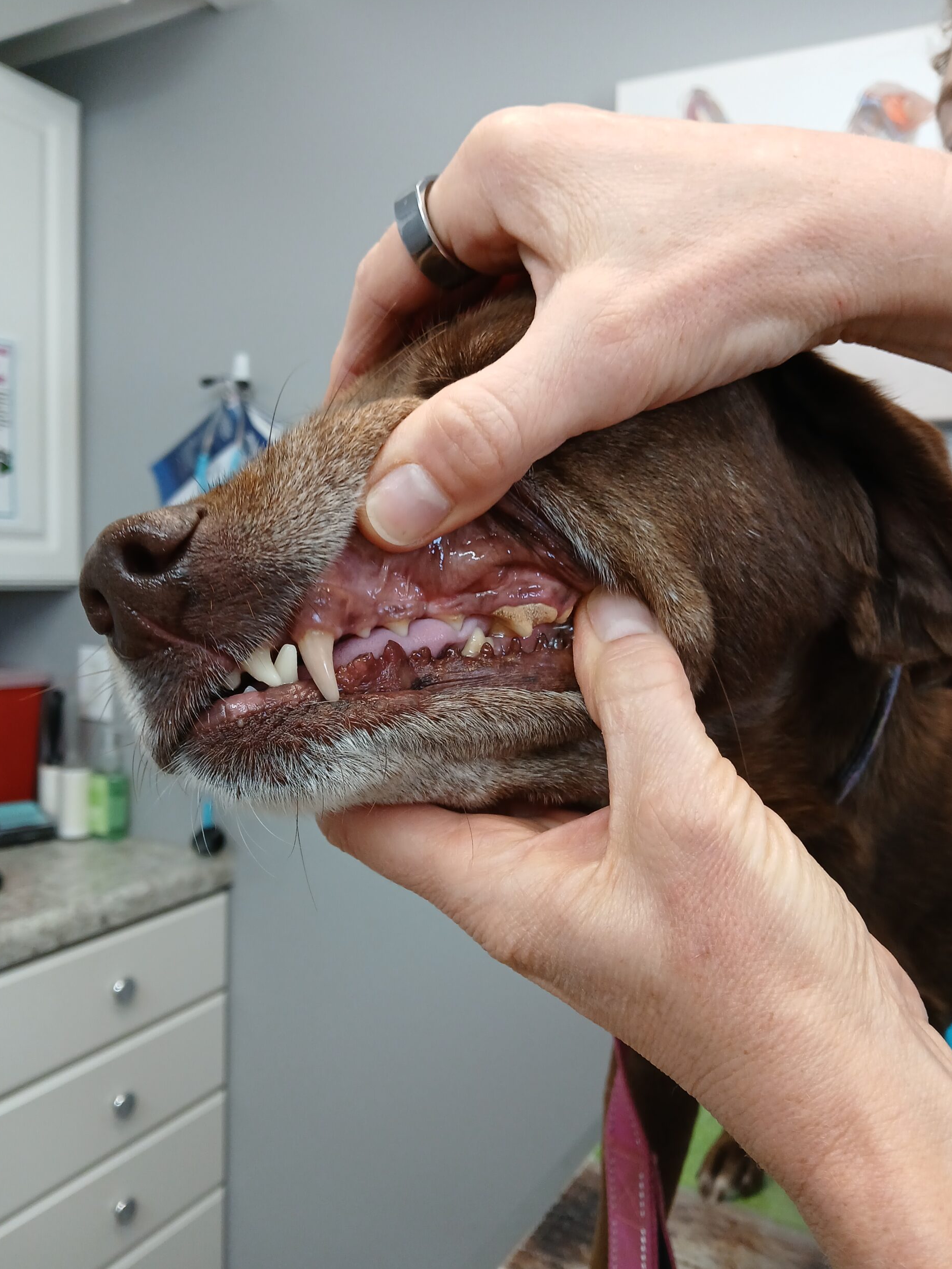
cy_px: 636
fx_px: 990
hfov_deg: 51.4
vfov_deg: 65.3
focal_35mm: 27
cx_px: 472
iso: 125
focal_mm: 3.98
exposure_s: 1/60
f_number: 1.8
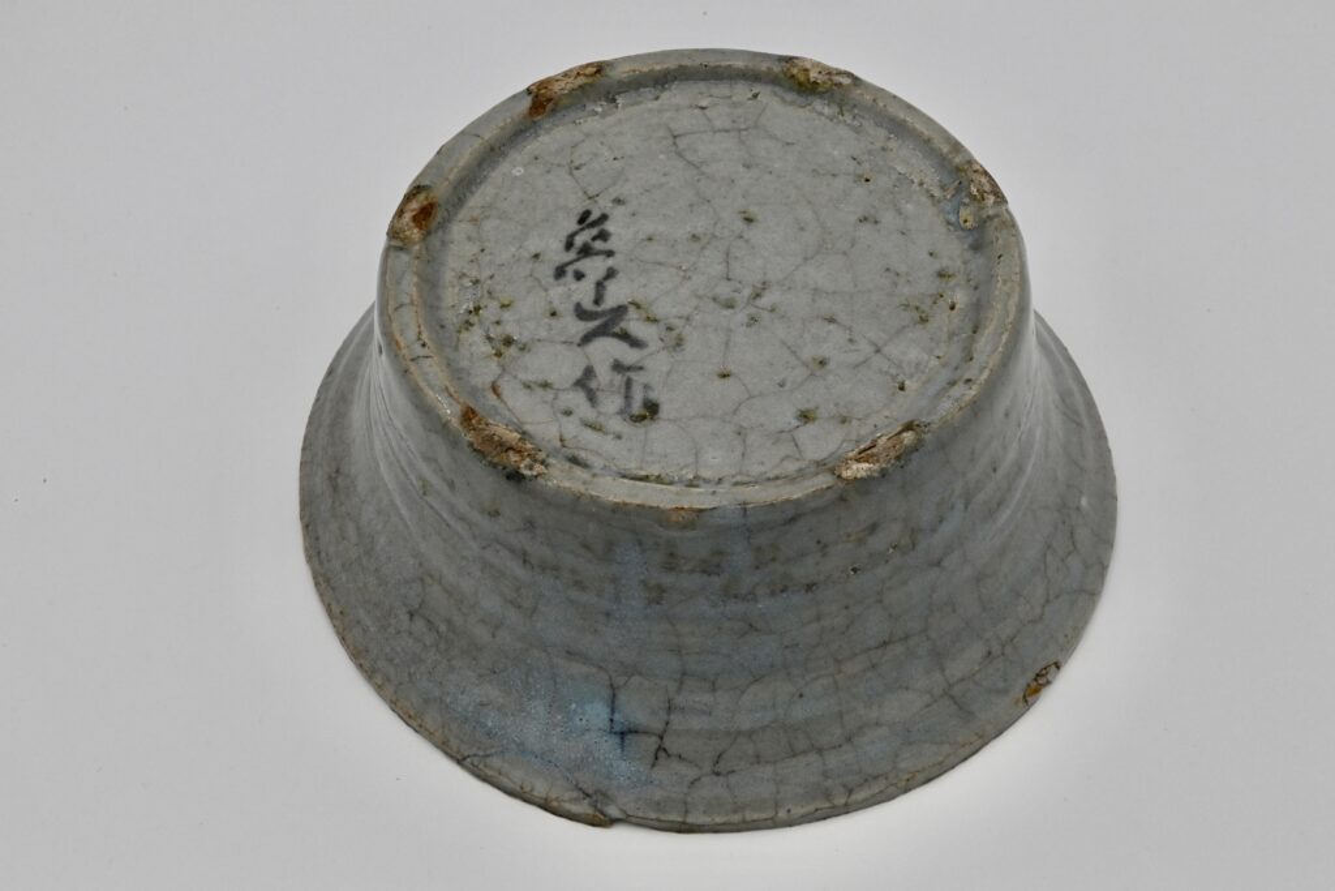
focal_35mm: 44
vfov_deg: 30.5
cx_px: 668
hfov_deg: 44.5
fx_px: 1632
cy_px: 446
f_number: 22
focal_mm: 44
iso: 3200
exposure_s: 1/640
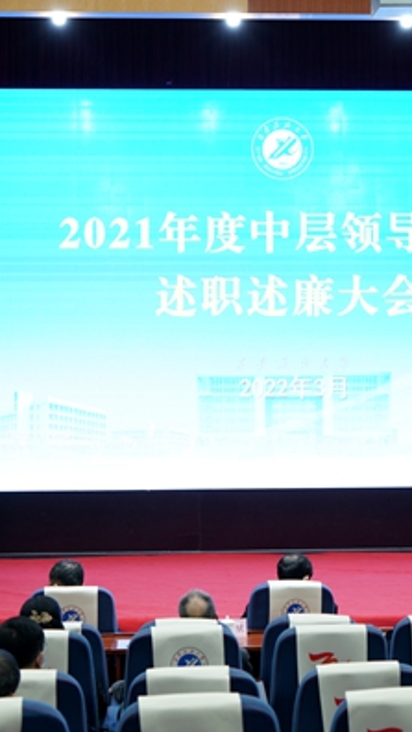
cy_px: 364
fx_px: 1417
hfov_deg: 16.5
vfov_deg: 29.0
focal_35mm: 73
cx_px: 244
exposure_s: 1/60
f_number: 4.5
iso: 1000
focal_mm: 46
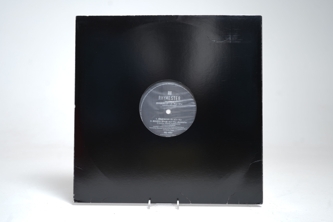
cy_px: 111
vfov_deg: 40.0
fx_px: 305
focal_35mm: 33
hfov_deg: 57.2
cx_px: 166
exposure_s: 1/4
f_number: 5
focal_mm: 33
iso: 64
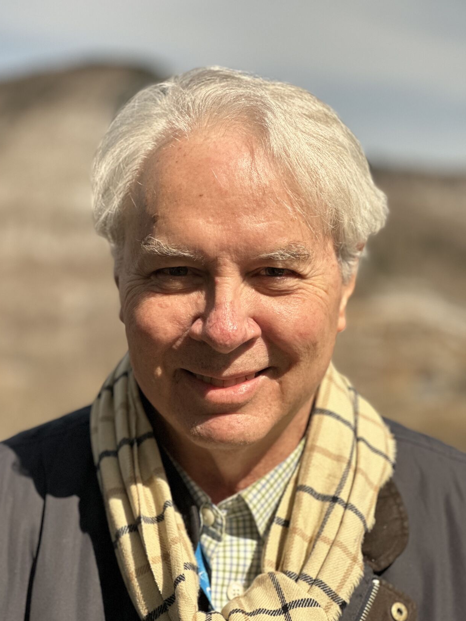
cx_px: 231
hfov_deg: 18.9
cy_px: 314
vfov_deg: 25.0
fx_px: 1400
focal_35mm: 78
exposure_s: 1/116
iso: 250
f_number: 2.8
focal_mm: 9
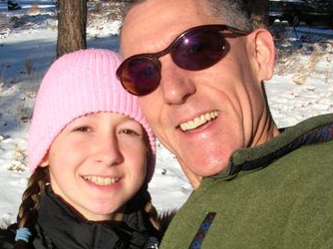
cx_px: 124
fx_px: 644
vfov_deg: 21.7
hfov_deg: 28.9
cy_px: 189
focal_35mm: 67
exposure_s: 1/355
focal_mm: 5.8
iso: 50
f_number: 5.6
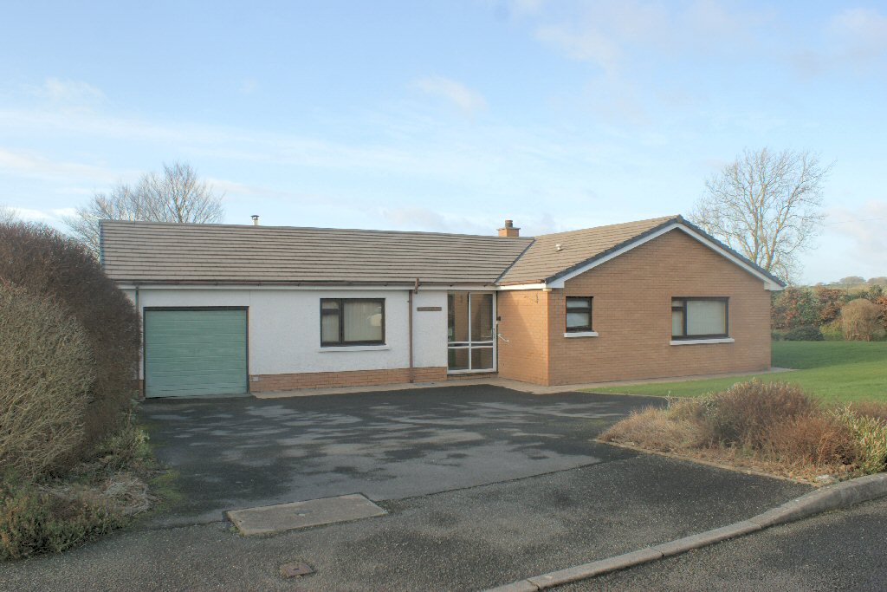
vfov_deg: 47.9
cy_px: 296
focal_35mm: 27
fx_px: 665
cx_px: 444
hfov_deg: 67.4
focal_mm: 18
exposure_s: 1/80
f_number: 9
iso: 100
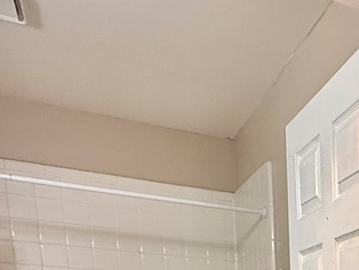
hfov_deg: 27.3
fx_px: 591
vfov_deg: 20.2
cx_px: 486
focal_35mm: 57
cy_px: 455
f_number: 2.2
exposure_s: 1/60
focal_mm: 2.22
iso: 250
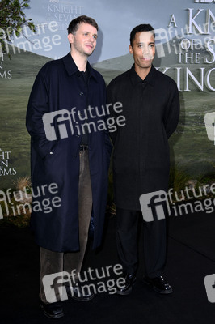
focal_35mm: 48
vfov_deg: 41.1
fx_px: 431
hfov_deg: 28.0
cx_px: 108
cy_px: 162
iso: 640
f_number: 5.6
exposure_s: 1/250
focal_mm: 48
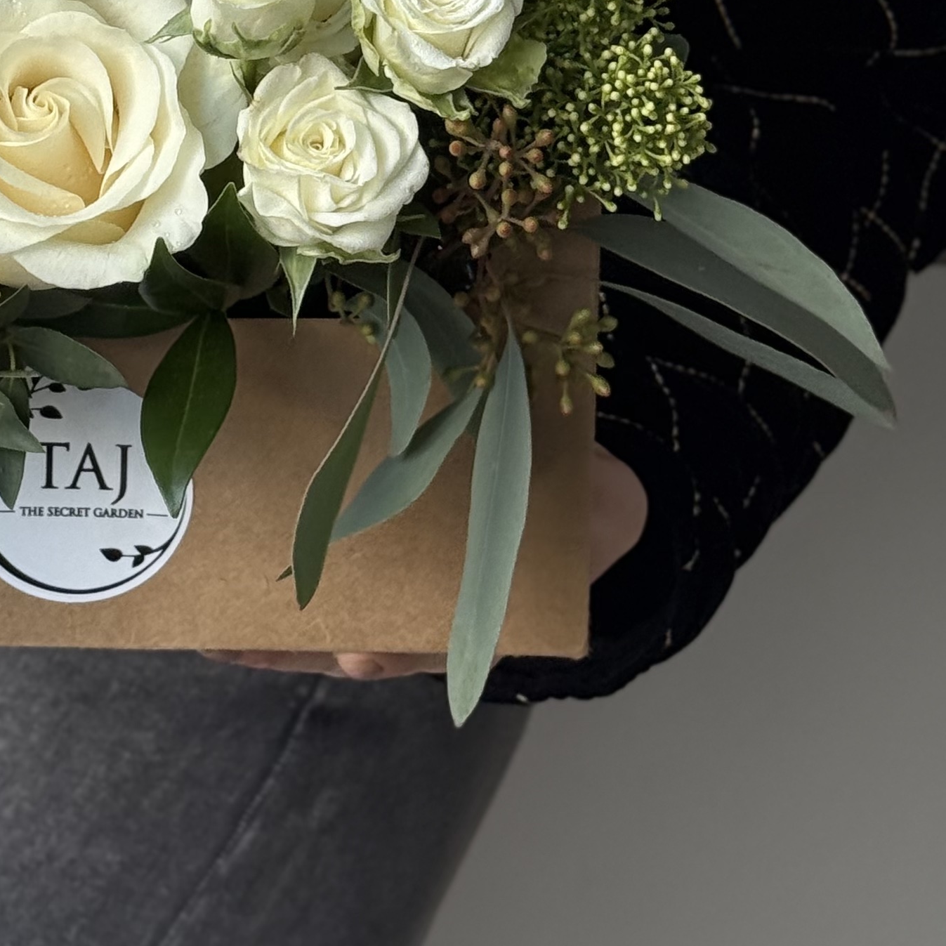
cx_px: 123
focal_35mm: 127
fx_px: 3927
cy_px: -110
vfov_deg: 13.4
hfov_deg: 13.6
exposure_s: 1/324
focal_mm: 6.76
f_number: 1.78
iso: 100
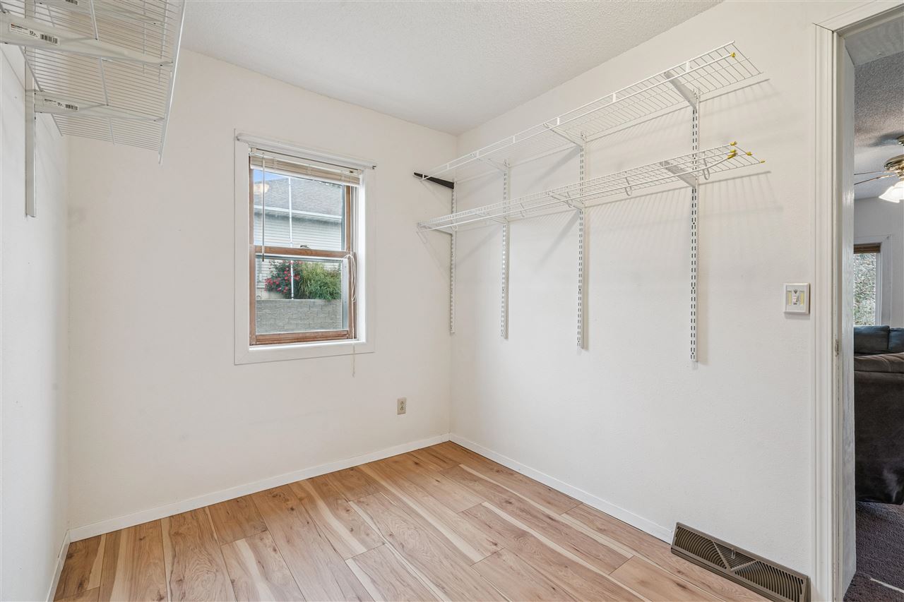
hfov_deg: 96.7
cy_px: 301
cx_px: 452
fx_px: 402
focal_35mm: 16
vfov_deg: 73.7
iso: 400
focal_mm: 16
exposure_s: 1/6
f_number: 10
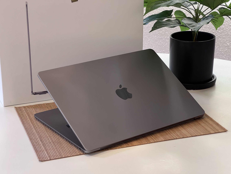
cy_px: 87
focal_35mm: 77
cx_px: 116
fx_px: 514
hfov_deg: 25.3
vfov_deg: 19.1
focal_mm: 9
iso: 200
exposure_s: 1/61
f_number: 2.8
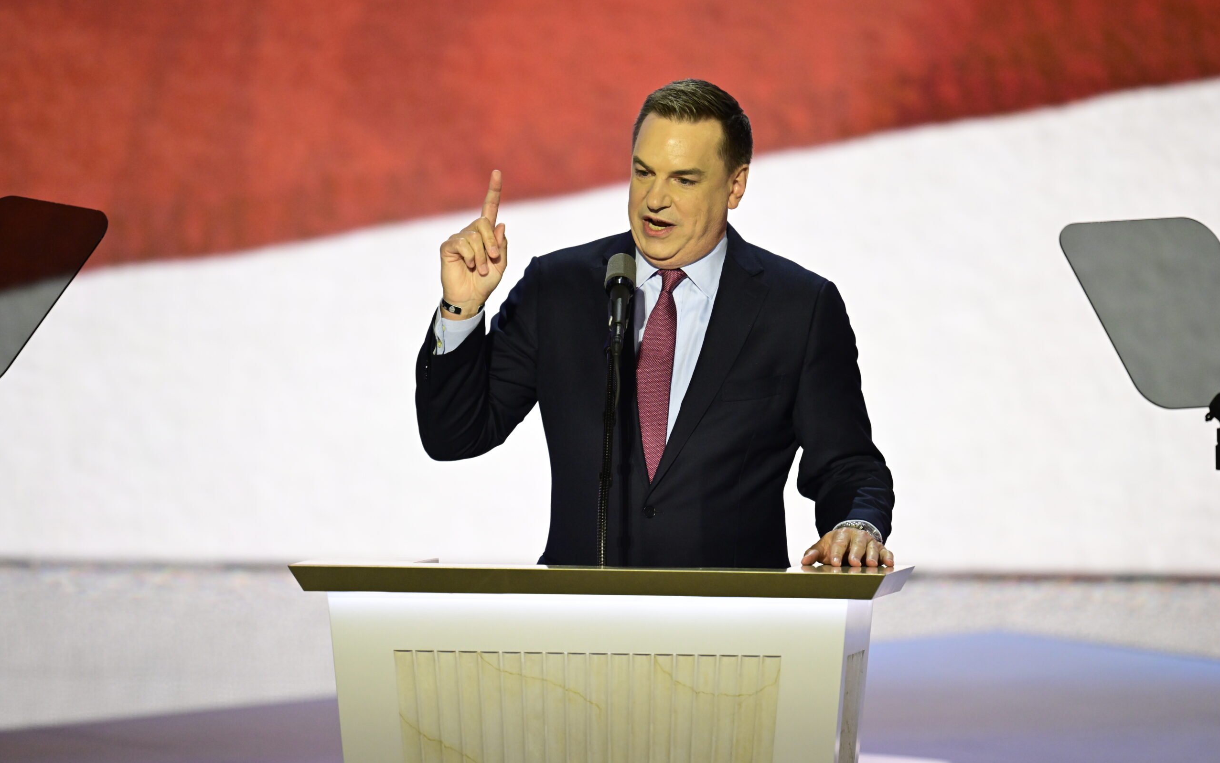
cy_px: 388
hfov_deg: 3.7
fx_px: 19021
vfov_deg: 2.3
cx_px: 610
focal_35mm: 572
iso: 3200
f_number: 4
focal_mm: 560
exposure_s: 1/320
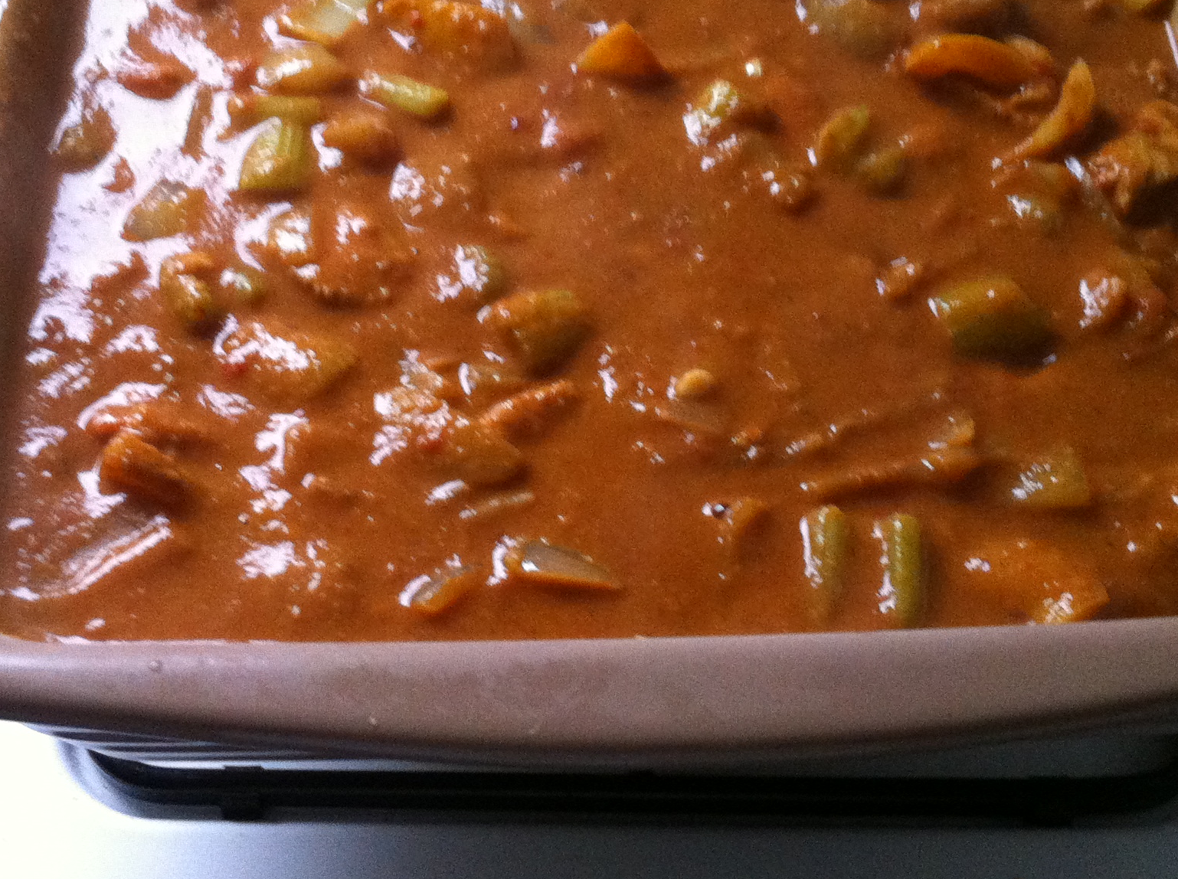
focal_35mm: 59
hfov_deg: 32.7
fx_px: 2004
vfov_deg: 24.6
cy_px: 264
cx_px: 567
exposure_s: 1/15
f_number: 2.8
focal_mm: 3.85
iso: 320
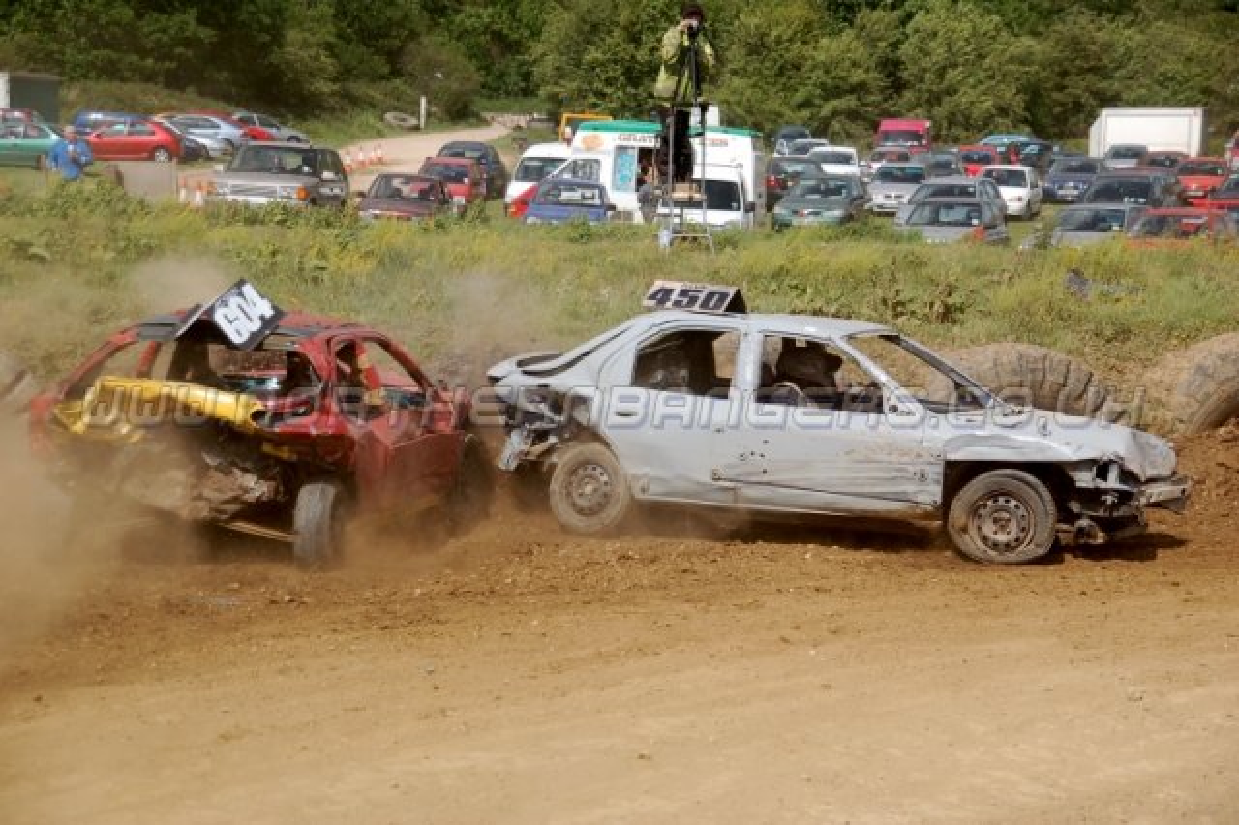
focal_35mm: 98
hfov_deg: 20.9
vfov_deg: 14.0
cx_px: 620
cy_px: 412
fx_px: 3354
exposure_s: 1/1000
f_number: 5.3
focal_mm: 65
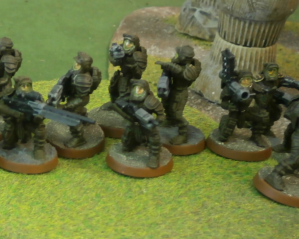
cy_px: 235
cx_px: -17
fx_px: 991
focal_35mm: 112
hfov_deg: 16.7
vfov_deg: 13.6
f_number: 3.4
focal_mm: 8.3
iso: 200
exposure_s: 1/10
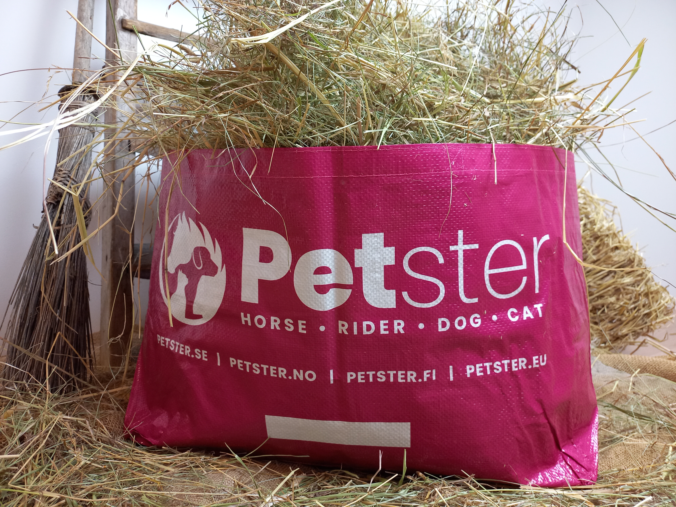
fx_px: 488
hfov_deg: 69.4
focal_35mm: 25
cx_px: 338
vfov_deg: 54.9
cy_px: 254
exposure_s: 1/50
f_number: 1.8
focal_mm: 4.65
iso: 200
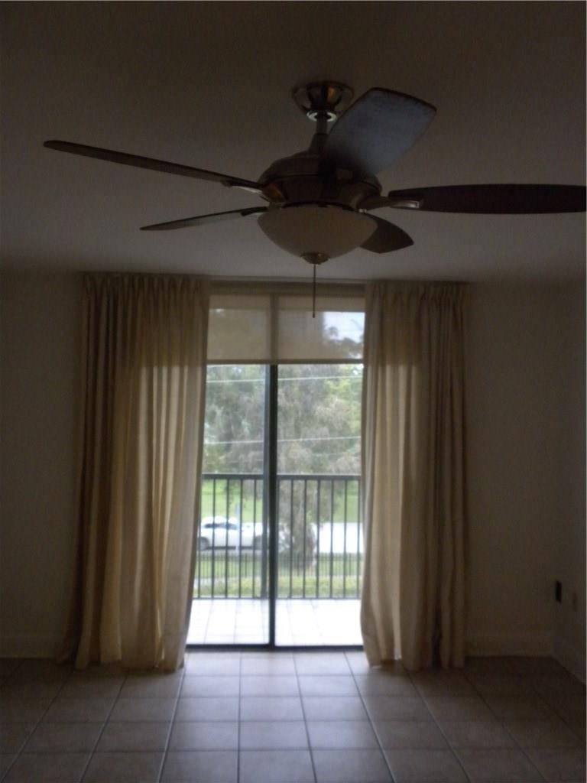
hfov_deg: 38.7
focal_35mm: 37
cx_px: 294
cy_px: 392
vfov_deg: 50.1
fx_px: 837
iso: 400
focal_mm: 6.6
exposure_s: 1/54
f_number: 3.5
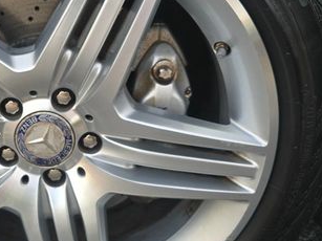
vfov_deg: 30.2
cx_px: 22
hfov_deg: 36.7
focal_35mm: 48
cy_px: 114
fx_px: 446
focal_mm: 6.3
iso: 25
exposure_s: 1/180
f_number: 1.7
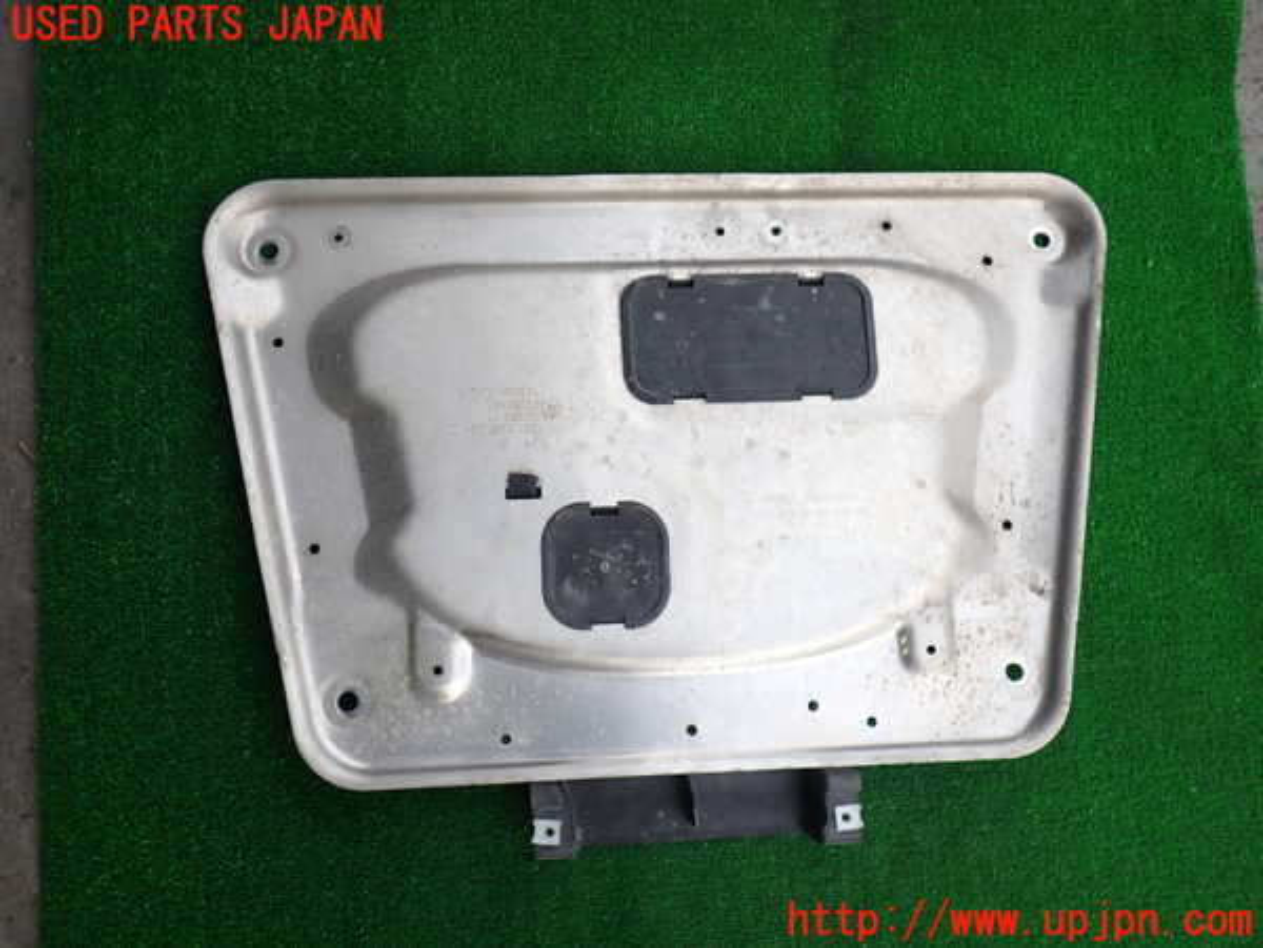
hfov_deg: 60.0
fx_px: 1095
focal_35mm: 30
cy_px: 474
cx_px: 632
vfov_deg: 46.8
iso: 100
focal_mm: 5.4
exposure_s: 1/250
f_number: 2.3
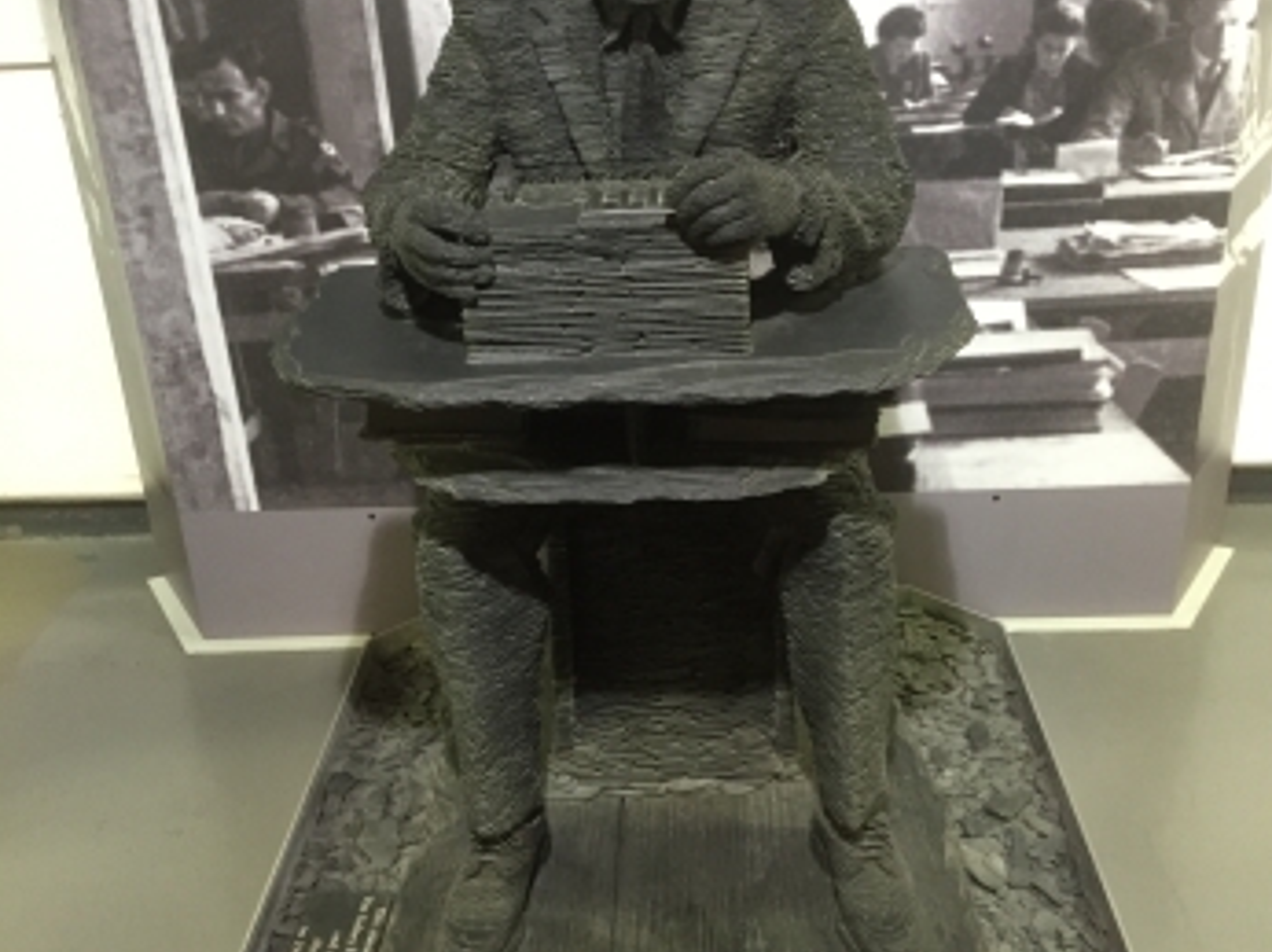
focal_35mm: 39
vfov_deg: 36.7
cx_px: 638
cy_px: 538
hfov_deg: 47.9
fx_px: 1432
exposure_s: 1/15
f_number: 2.2
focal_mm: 4.15
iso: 250
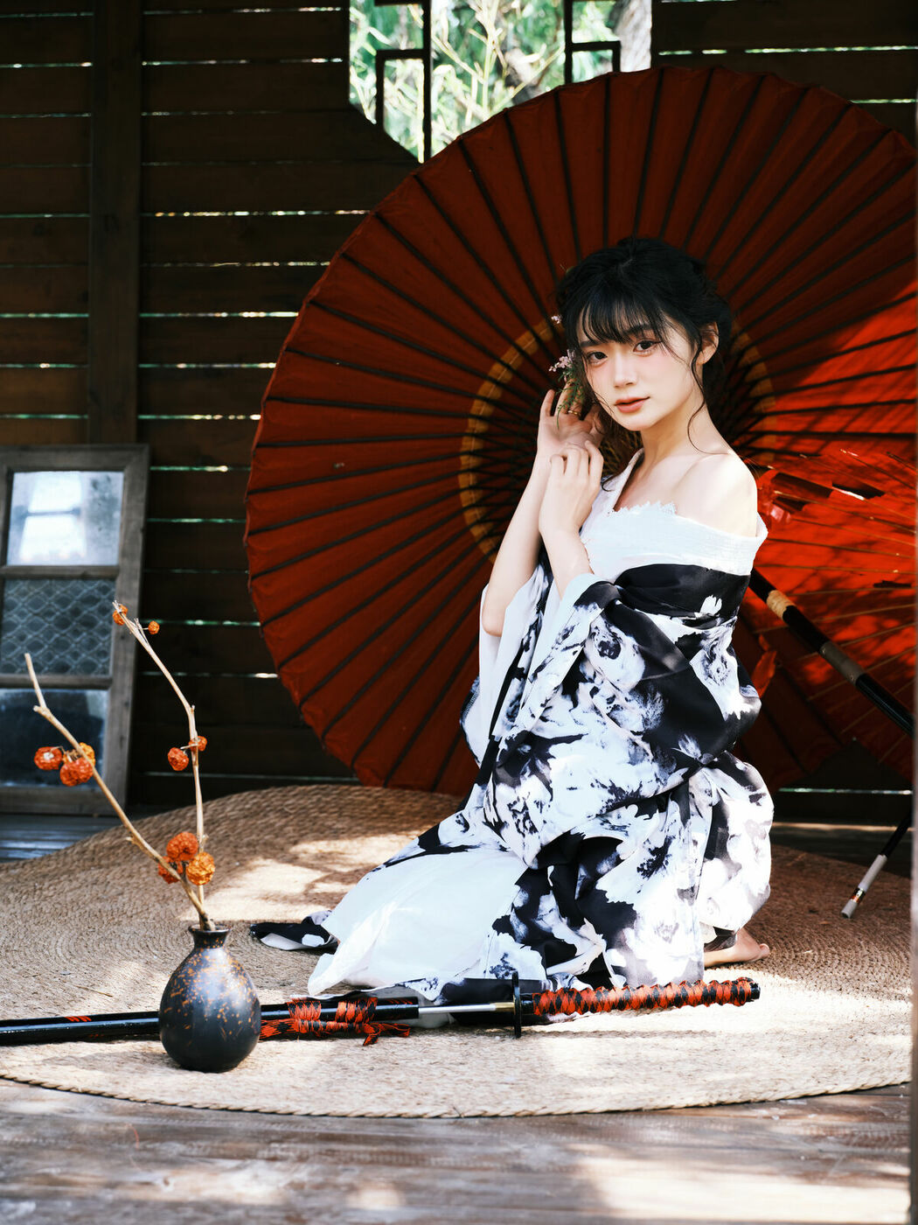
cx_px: 459
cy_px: 612
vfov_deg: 32.7
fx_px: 2086
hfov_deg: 24.8
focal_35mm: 59
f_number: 6.4
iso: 500
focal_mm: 75
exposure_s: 1/160
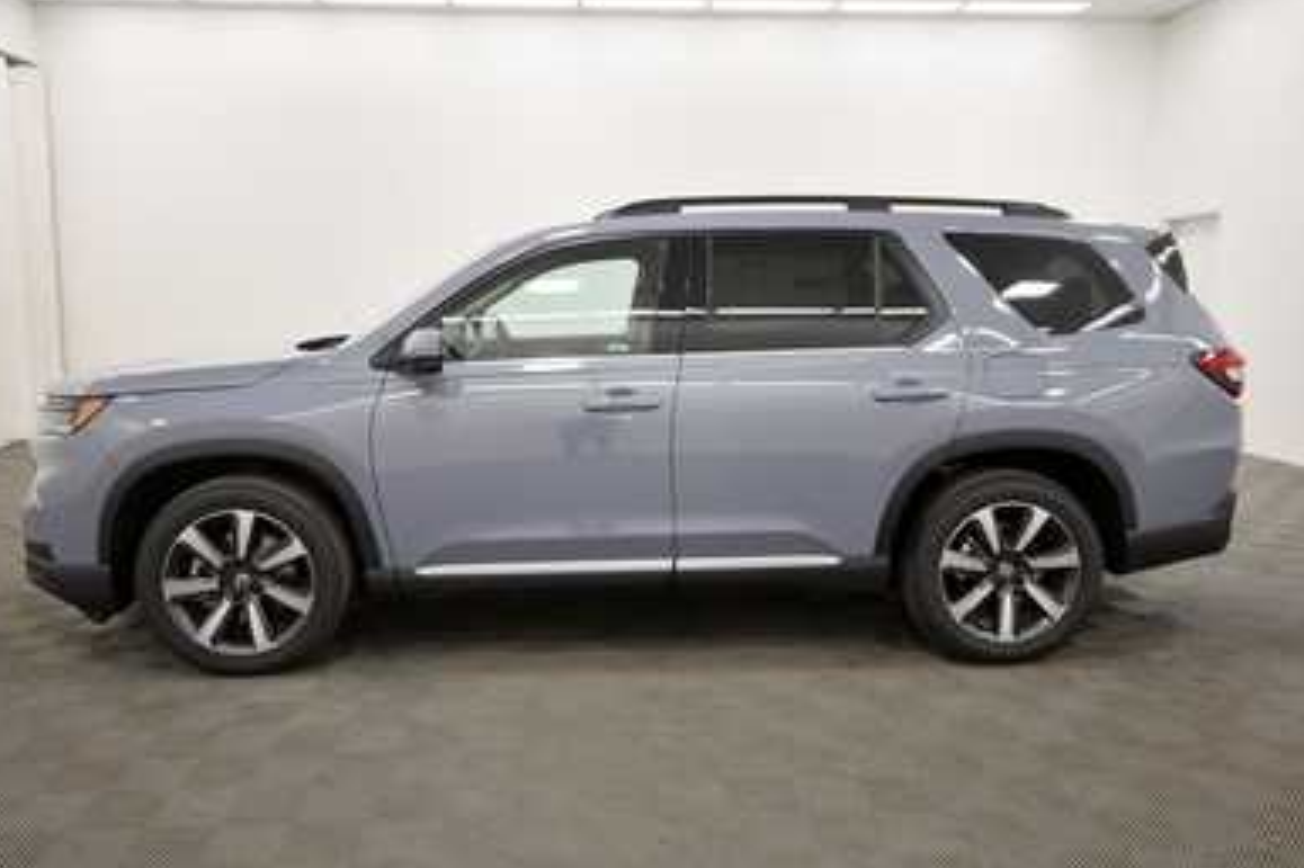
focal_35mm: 28
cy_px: 431
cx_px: 632
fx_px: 1014
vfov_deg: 46.4
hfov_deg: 65.5
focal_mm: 18
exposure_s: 1/125
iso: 800
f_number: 5.3
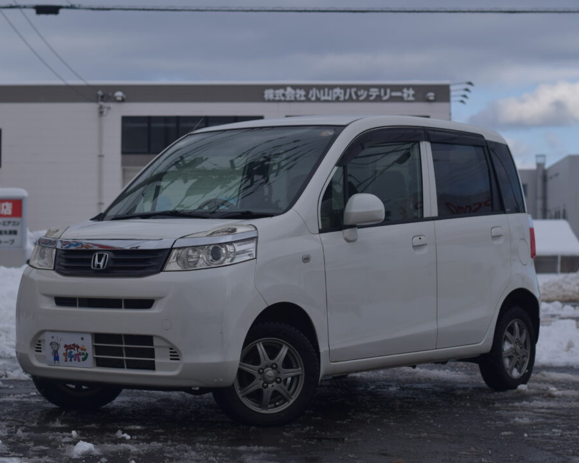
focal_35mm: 85
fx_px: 1456
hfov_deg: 22.5
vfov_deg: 18.1
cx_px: 275
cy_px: 232
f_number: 2.8
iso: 200
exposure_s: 1/4000
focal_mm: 50
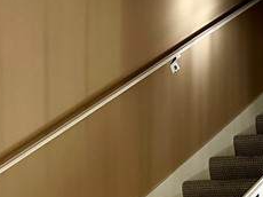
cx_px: 459
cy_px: 306
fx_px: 812
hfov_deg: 15.9
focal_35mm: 107
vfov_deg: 13.0
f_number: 1.78
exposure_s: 1/121
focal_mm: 6.86
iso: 100
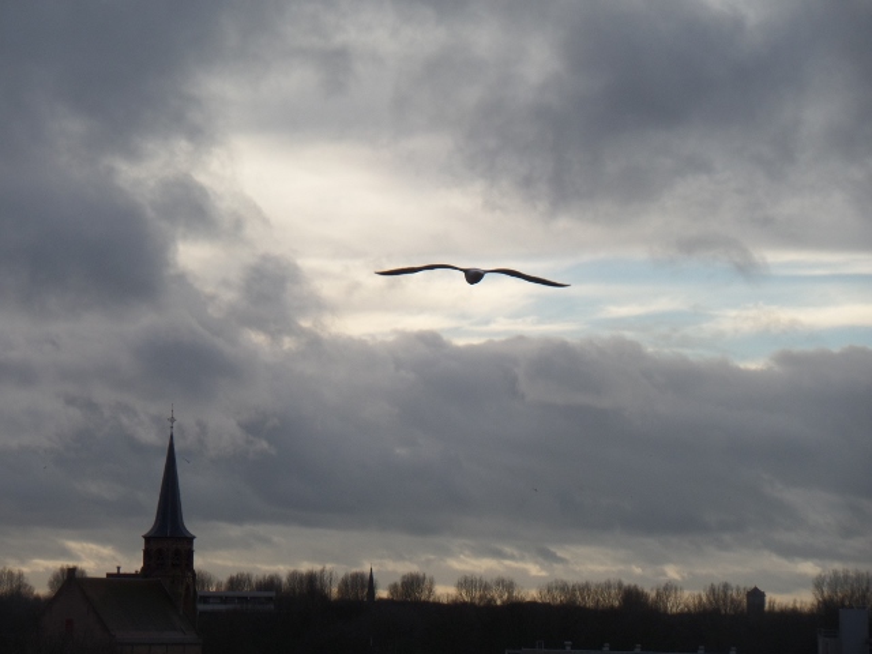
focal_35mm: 141
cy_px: 327
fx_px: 3552
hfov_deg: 14.0
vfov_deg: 10.5
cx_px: 436
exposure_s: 1/750
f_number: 4.2
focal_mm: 25.2
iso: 100
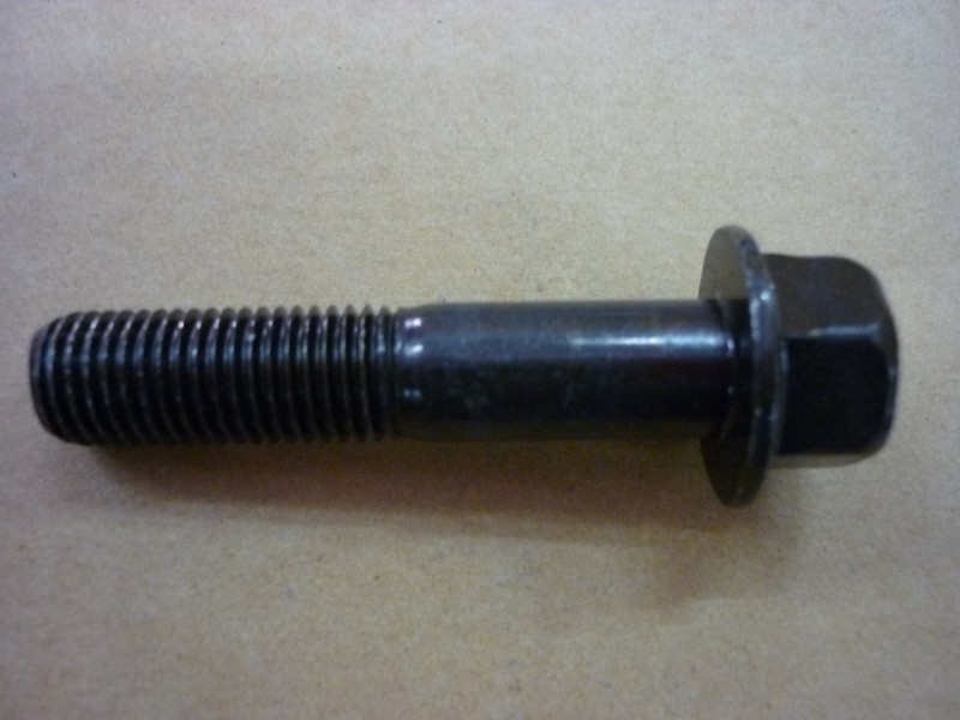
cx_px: 480
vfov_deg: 42.9
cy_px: 360
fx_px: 915
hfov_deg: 55.4
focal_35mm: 33
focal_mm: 5.5
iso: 400
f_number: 2.8
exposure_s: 1/13
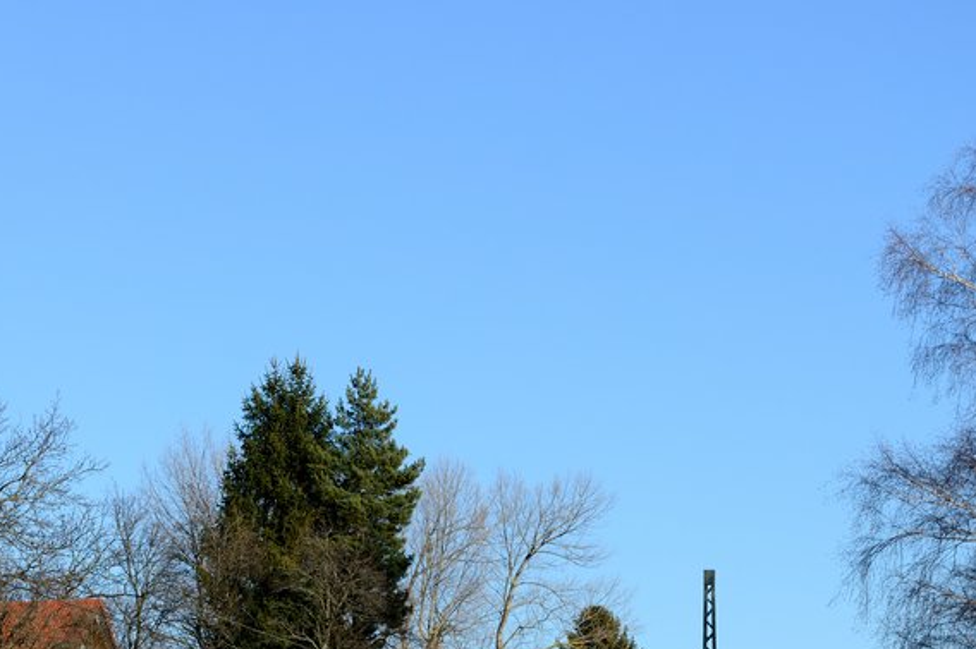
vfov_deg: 9.2
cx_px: 251
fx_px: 4010
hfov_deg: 13.8
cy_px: 659
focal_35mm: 148
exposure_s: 1/1600
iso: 200
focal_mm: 70
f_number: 5.6
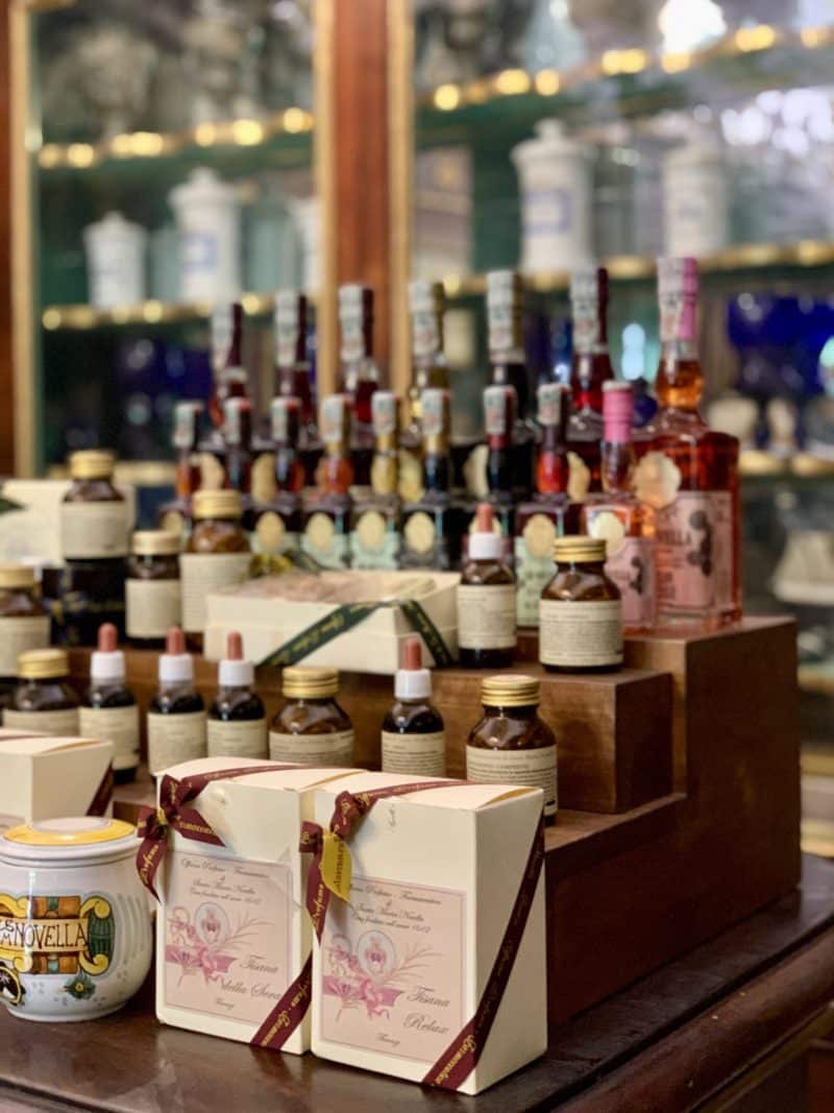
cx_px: 417
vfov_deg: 36.8
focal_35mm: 52
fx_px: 1671
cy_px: 556
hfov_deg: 28.0
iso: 400
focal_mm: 6
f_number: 2.4
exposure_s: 1/33
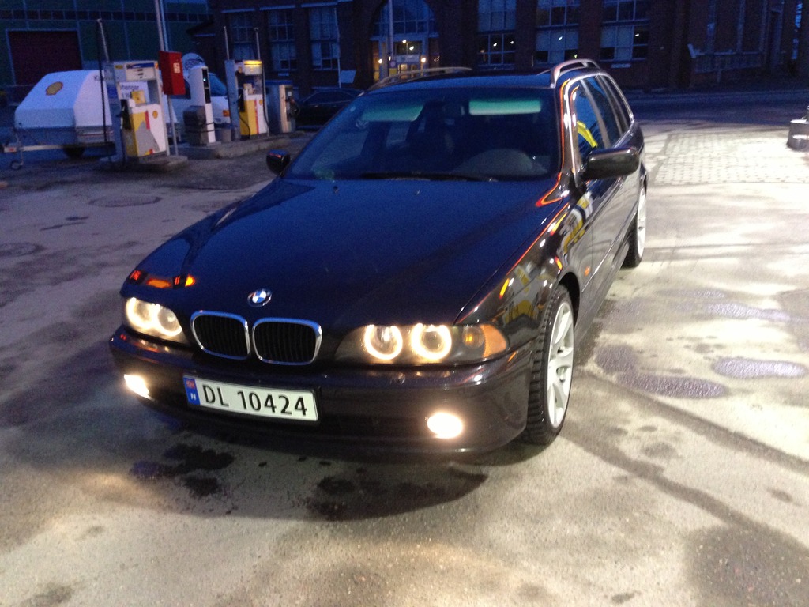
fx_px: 771
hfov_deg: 55.4
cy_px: 304
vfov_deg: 42.9
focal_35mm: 33
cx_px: 404
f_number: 2.4
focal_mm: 4.13
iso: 500
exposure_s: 1/15
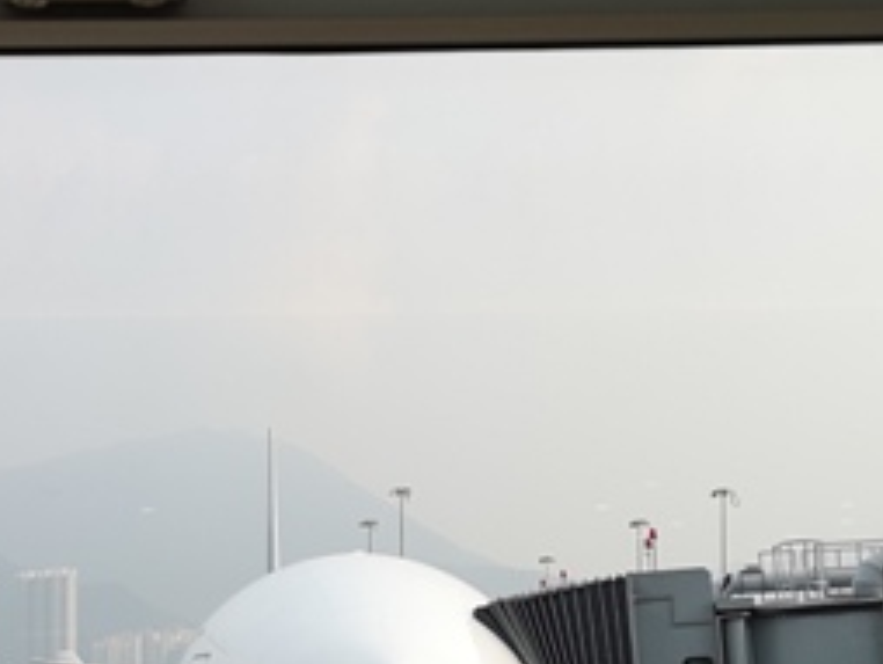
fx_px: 2170
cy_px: 605
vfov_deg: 17.1
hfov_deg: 22.5
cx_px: 118
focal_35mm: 85
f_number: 1.8
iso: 50
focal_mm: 3.95
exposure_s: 1/363
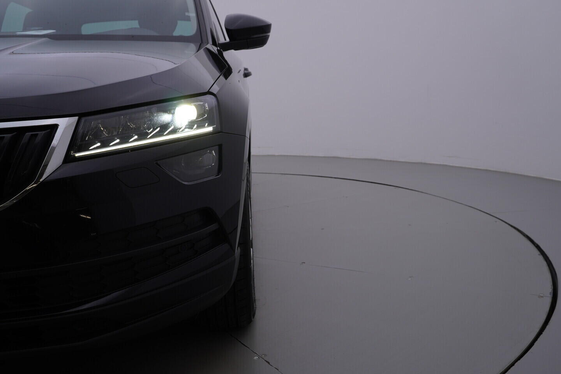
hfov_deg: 53.1
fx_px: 561
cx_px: 280
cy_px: 187
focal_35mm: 36
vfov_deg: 36.9
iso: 125
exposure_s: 1/125
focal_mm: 24
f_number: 5
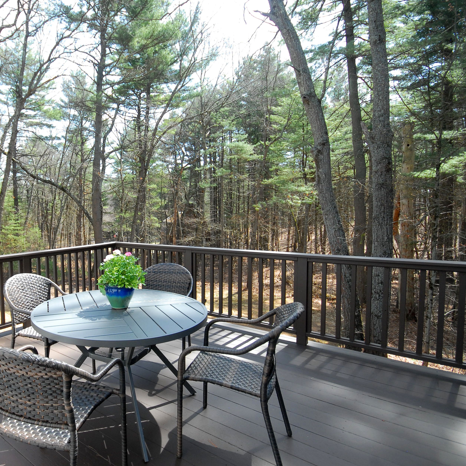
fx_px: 330
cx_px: 125
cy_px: 236
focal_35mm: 22
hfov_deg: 66.7
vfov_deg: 70.5
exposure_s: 1/125
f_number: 7.1
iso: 400
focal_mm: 11
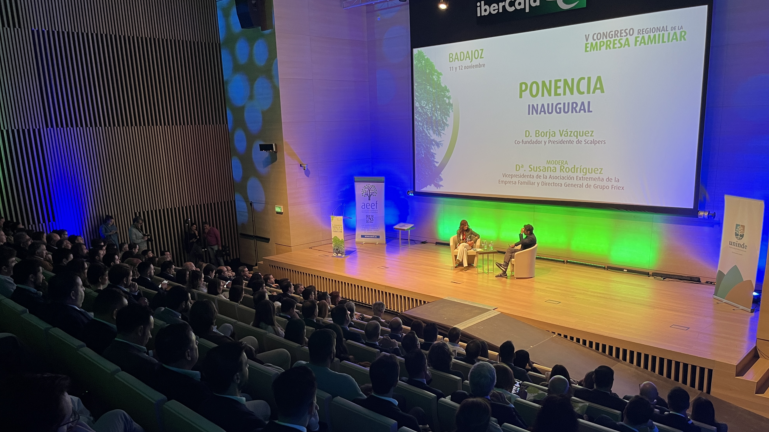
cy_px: 269
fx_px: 591
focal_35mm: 29
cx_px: 390
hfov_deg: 66.1
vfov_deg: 39.9
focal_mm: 5.1
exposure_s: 1/50
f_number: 1.6
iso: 160
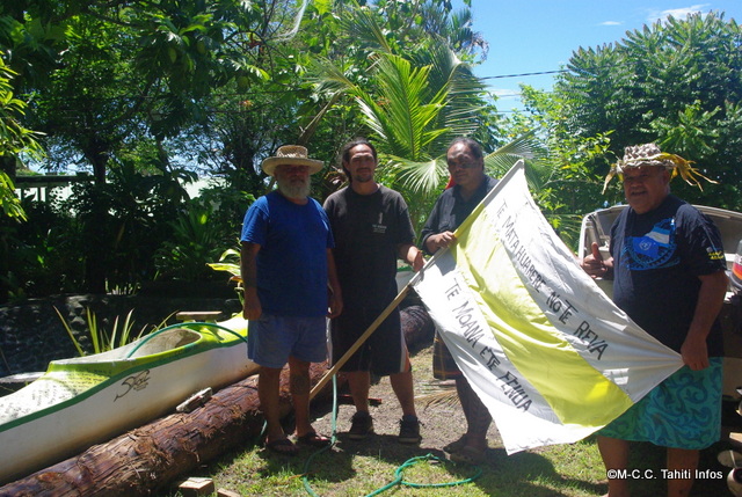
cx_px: 371
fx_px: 805
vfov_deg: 34.3
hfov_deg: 49.5
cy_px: 248
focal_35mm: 39
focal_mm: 26.25
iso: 800
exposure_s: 1/750
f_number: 9.5
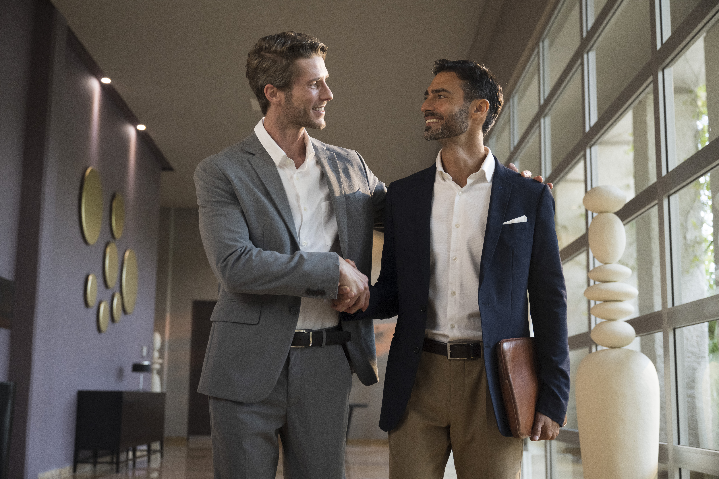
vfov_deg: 28.1
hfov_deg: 41.1
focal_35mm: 48
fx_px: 959
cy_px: 240
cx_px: 360
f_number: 3.5
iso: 800
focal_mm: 48
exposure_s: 1/160
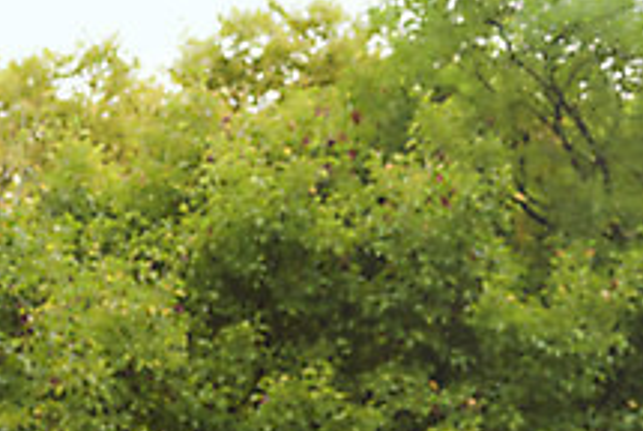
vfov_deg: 6.6
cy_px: 356
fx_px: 3738
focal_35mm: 209
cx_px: 534
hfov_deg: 9.8
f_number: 4.5
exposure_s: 1/100
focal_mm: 75
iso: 320
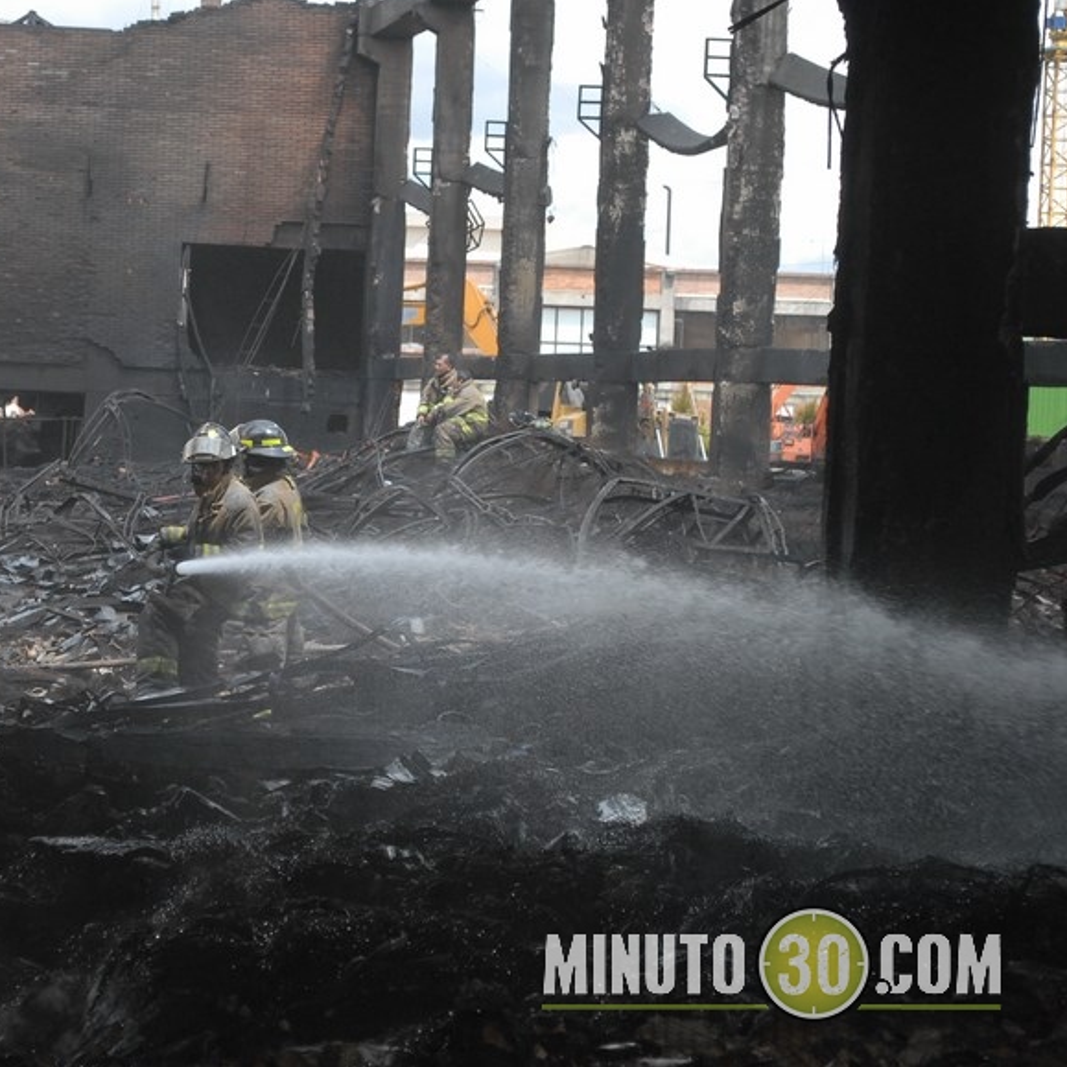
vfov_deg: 16.5
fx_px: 3684
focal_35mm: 106
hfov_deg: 16.4
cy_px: 533
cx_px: 306
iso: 500
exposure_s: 1/500
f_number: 6.3
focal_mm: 55
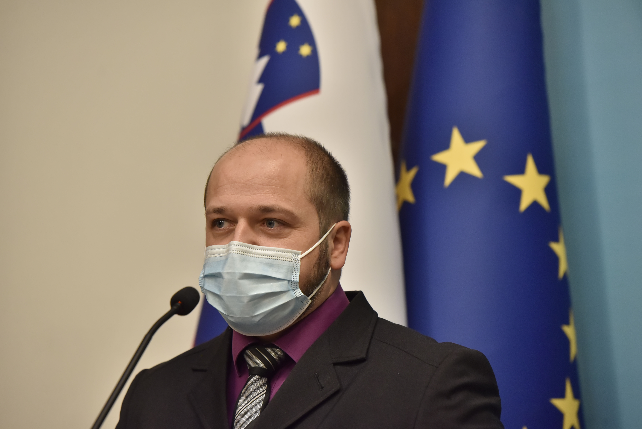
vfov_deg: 6.9
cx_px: 321
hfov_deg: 10.3
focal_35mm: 200
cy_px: 214
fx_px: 3568
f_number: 4.5
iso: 2000
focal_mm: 200
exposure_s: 1/160
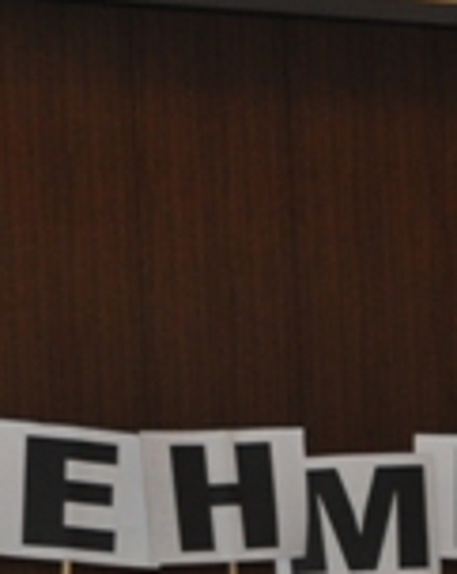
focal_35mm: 184
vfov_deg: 10.4
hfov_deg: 8.3
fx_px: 3120
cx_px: 601
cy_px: 602
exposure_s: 1/60
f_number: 4
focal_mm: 31
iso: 800
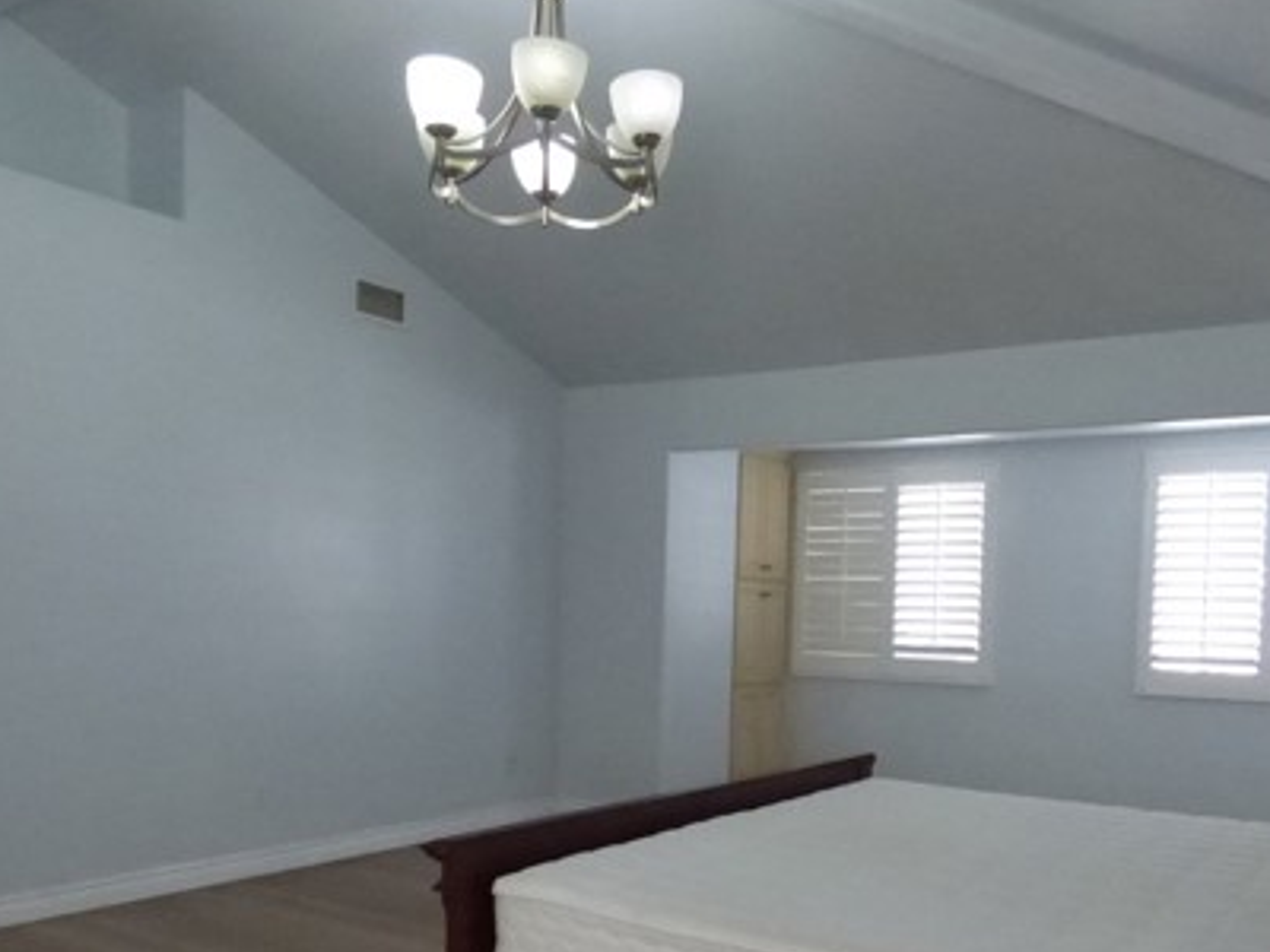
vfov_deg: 43.3
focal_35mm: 32
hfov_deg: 56.8
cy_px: 666
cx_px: 645
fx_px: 1174
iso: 1600
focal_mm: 3.58
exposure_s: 1/250
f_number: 2.8
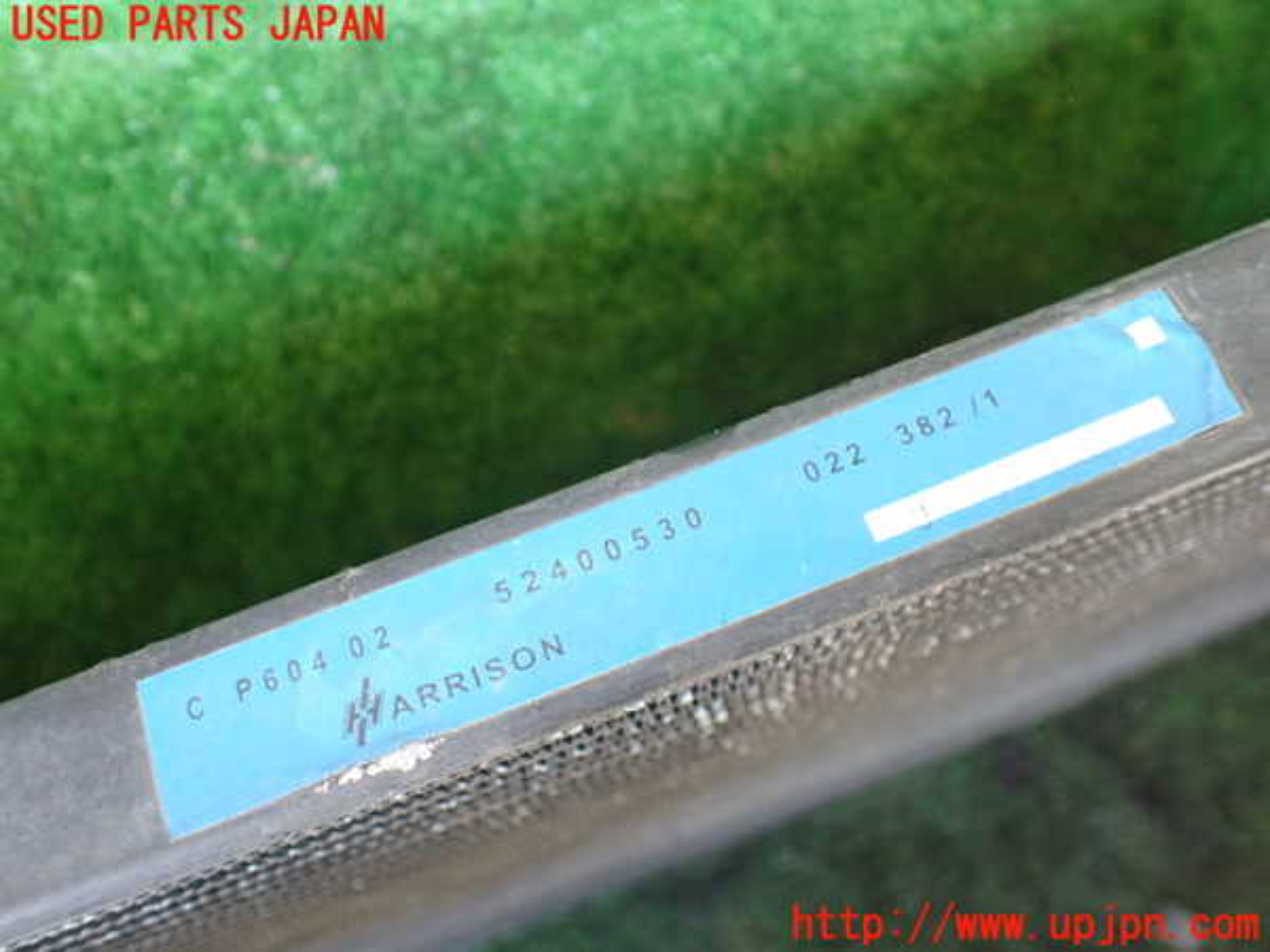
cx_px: 635
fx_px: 1101
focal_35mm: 30
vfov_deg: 46.8
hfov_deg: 60.0
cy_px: 476
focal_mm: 5.4
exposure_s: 1/80
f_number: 2.3
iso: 800
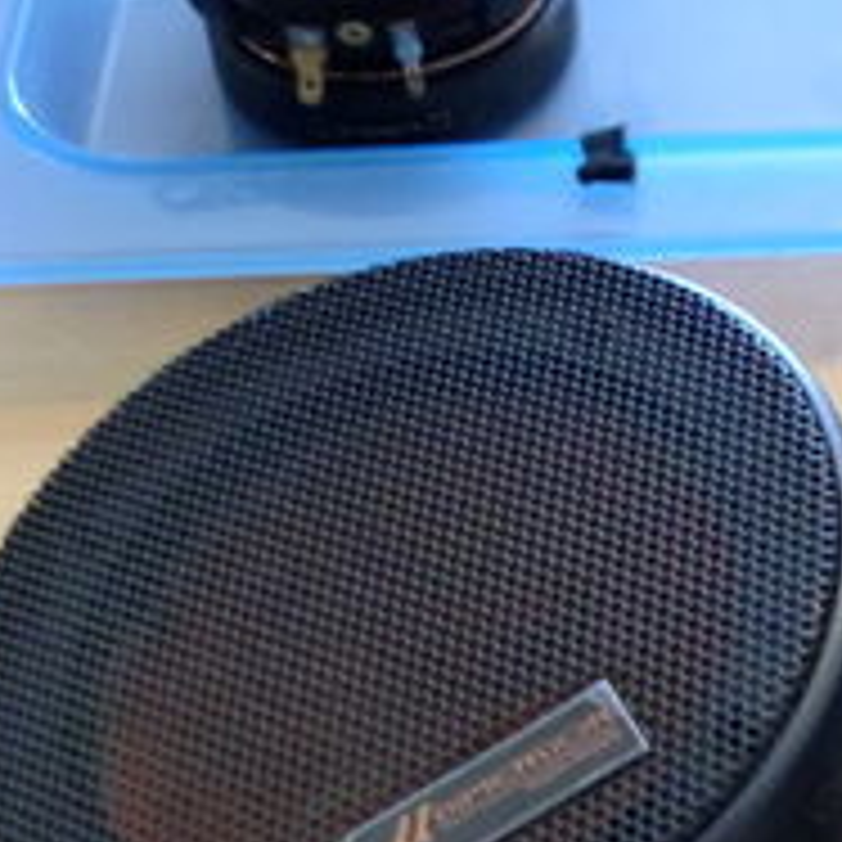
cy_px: 968
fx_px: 2917
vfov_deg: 15.9
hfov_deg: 15.8
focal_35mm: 106
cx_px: 1027
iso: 400
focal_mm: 6.3
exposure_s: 1/40
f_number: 3.1
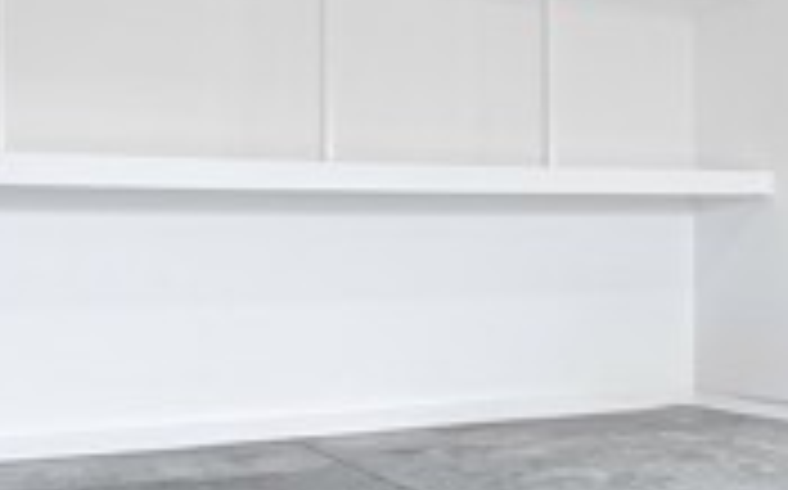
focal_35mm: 56
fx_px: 1201
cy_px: 276
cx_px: 594
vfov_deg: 23.1
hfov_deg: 35.5
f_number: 9
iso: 125
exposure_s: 1/13
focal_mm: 10
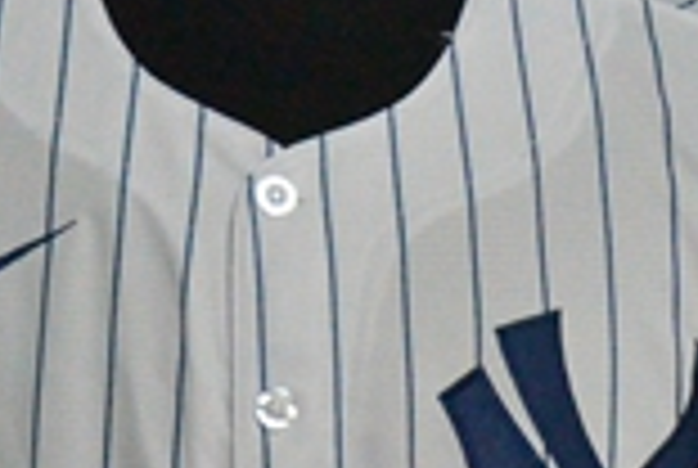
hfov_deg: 4.7
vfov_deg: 3.2
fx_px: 8392
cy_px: 698
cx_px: 815
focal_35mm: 432
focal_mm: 56
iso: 4000
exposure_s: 1/80
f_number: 4.8
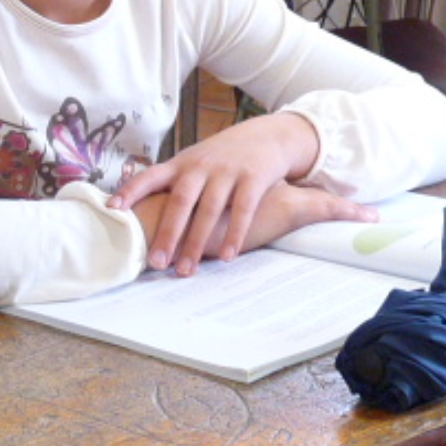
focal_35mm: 126
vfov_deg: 13.7
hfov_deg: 13.5
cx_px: -88
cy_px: 13
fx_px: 1837
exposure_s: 1/30
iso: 250
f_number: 2.8
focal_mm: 4.8
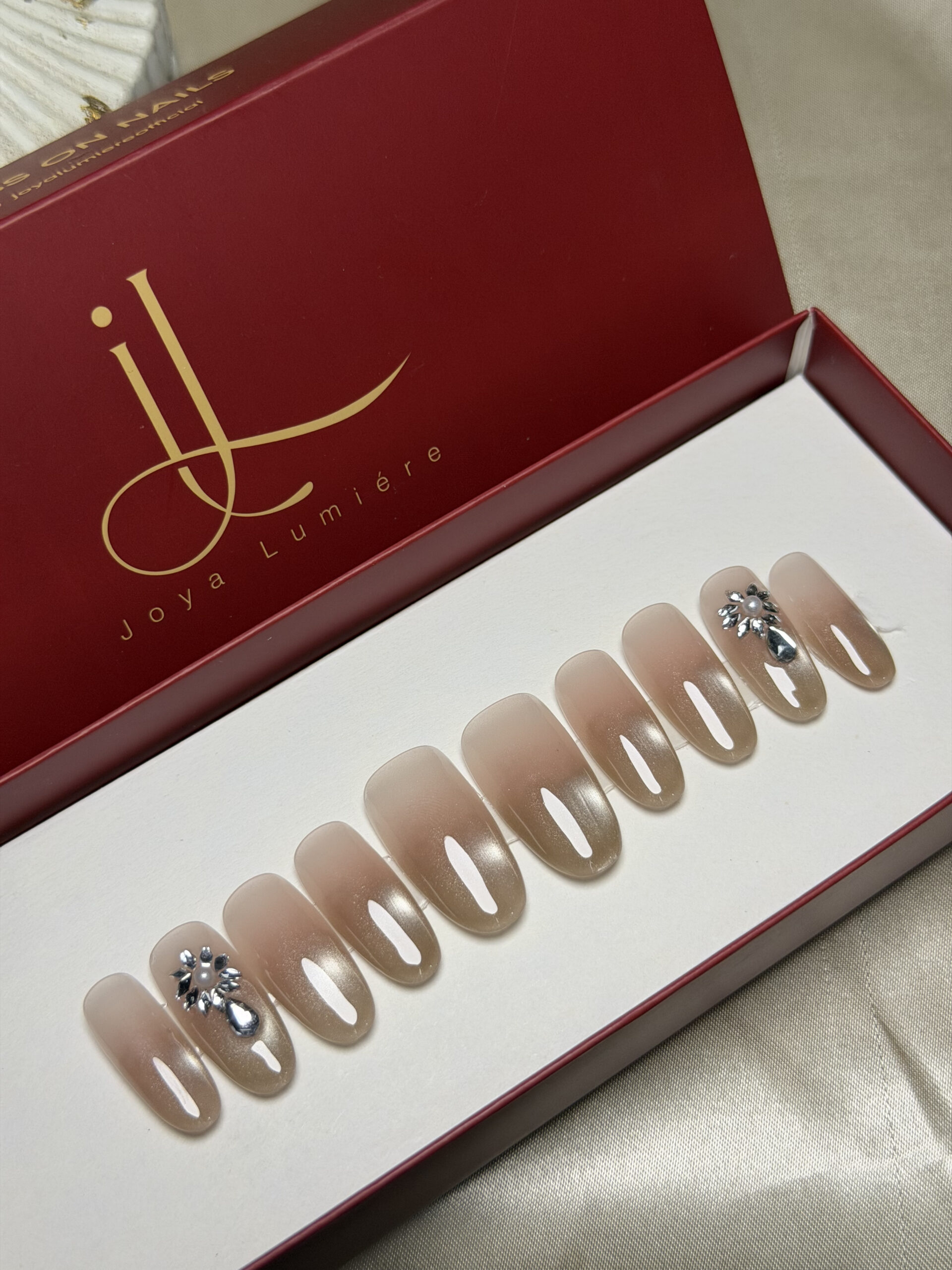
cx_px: 476
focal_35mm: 48
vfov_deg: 39.7
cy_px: 635
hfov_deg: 30.3
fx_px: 1760
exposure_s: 1/100
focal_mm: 6.76
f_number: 1.78
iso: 80
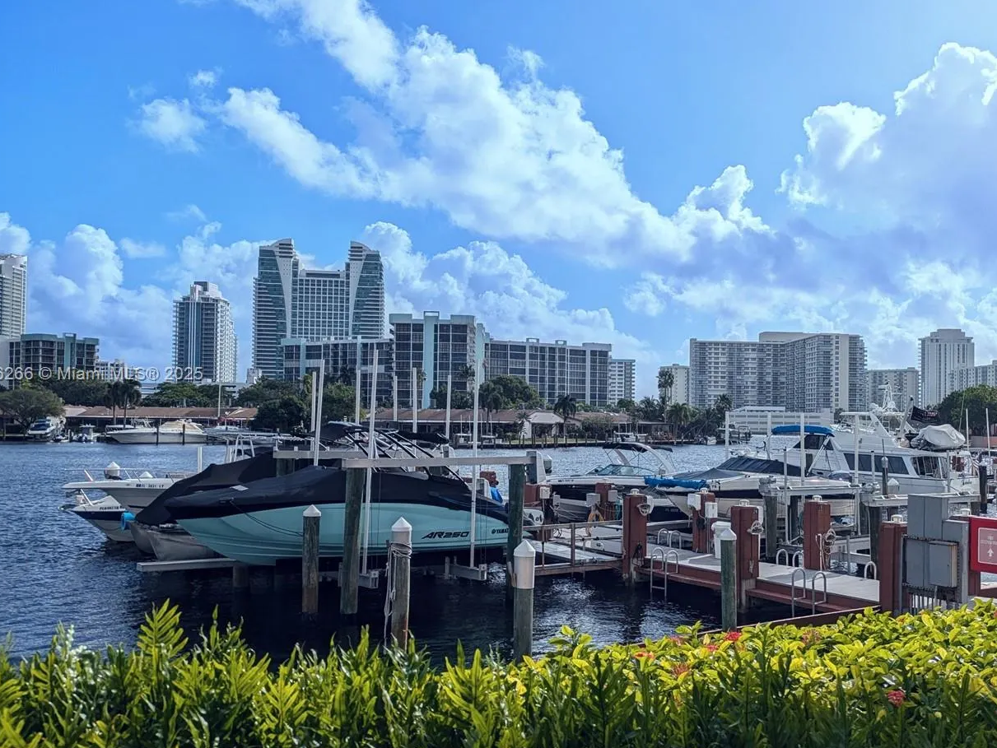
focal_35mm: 33
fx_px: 951
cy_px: 375
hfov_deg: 54.9
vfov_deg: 43.0
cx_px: 598
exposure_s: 1/5917
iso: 43
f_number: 1.89
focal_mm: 5.43
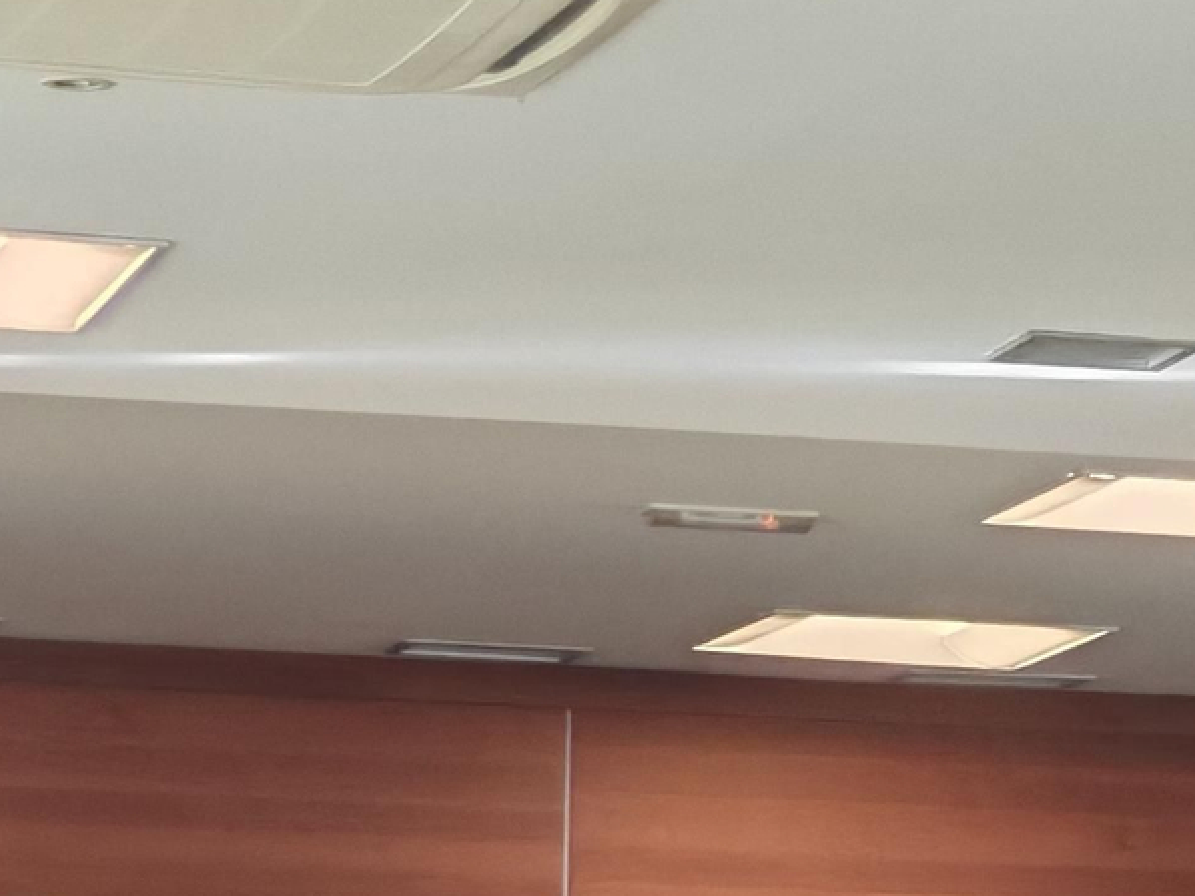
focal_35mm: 282
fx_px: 9735
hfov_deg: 7.0
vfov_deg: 5.2
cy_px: 1068
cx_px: 1454
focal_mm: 8.67
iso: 200
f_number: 2.4
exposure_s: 1/50
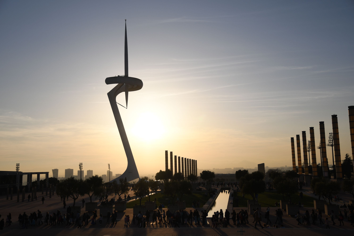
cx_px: 177
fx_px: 383
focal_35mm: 39
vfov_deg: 34.2
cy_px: 118
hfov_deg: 49.6
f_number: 3.5
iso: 100
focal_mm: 26
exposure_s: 1/5000
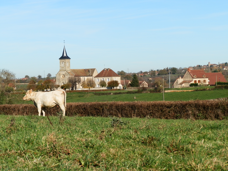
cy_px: 86
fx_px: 725
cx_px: 114
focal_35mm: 110
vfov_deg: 13.5
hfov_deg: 17.9
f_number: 12.4
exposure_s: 1/100
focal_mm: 19.78
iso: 64
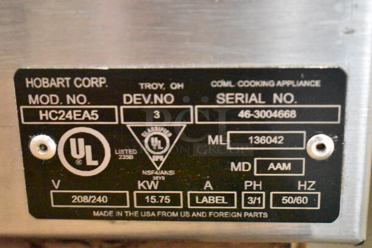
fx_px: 714
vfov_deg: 19.8
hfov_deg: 29.2
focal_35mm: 69
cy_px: 124
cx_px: 186
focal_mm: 46
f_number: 5.3
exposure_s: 1/25
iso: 25600
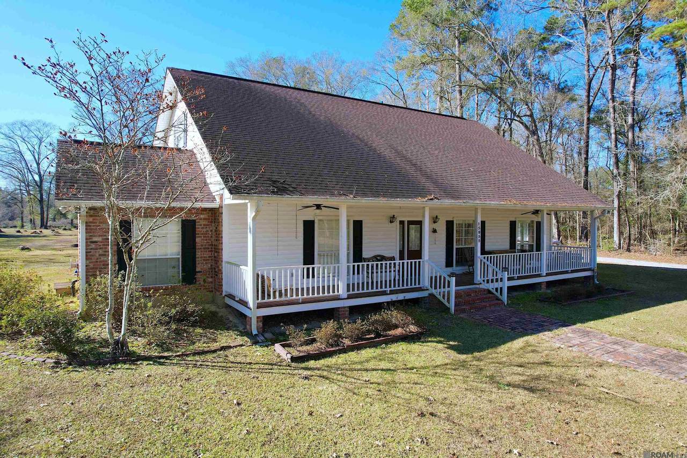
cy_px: 229
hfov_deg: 78.6
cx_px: 344
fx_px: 420
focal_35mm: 22
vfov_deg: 57.2
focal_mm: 8.38
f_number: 2.8
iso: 140
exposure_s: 1/1000
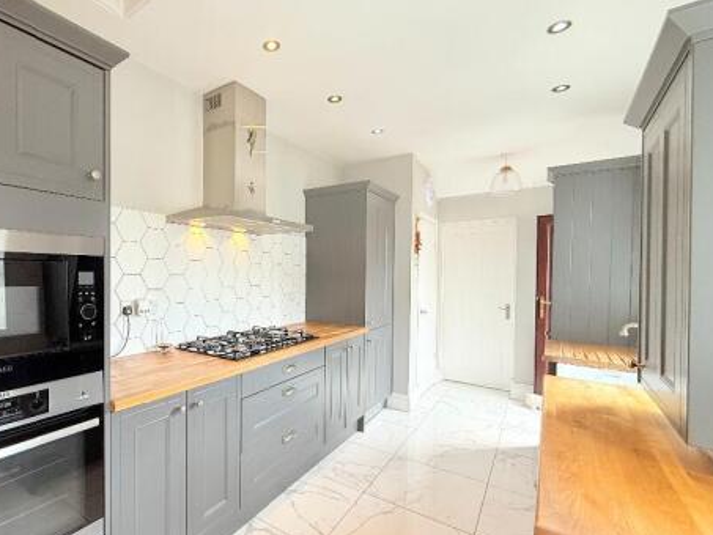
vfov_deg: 71.6
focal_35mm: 18
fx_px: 371
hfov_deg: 85.8
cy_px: 281
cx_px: 262
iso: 80
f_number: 2.2
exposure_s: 1/100
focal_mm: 2.22
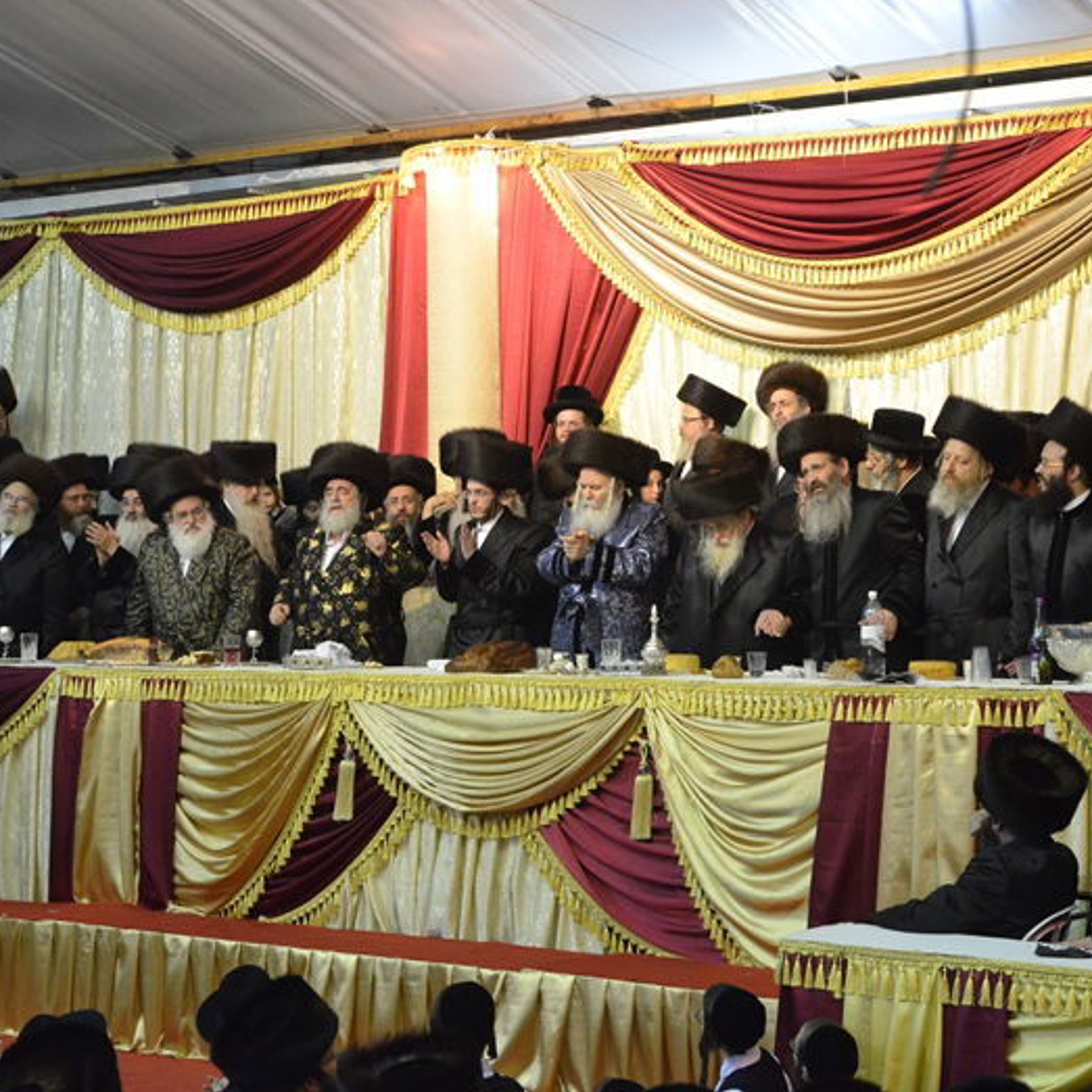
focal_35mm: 74
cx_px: 570
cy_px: 543
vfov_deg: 23.4
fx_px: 2641
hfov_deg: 23.4
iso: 3200
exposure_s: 1/160
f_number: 4
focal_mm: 38
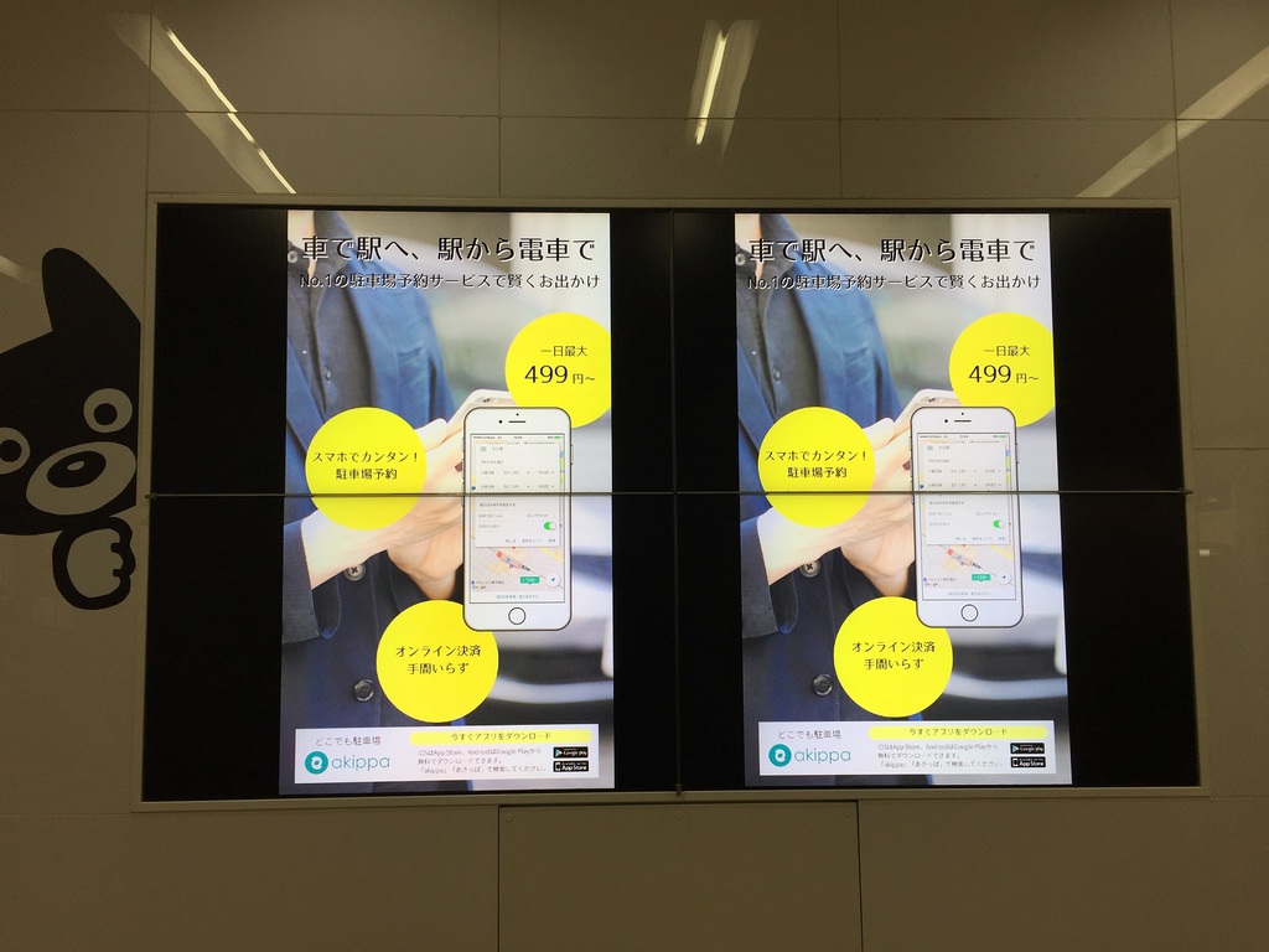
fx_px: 1063
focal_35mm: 29
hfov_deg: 61.7
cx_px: 634
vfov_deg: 48.2
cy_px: 476
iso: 32
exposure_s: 1/214
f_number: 2.2
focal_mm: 4.15
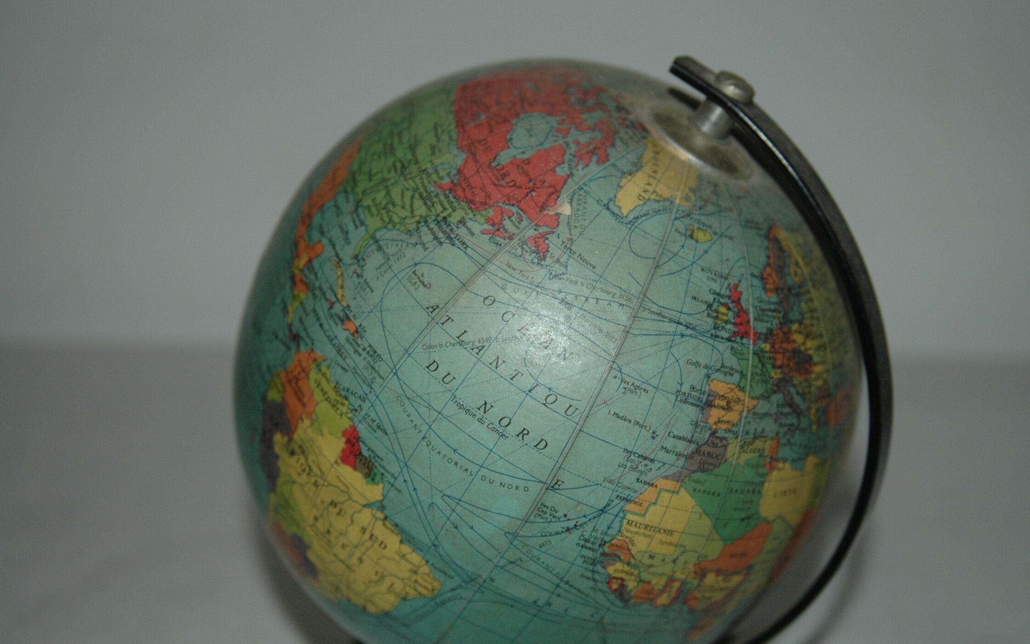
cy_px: 335
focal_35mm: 54
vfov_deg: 24.2
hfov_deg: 37.9
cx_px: 515
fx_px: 1502
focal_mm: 35
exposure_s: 1/60
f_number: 3.8
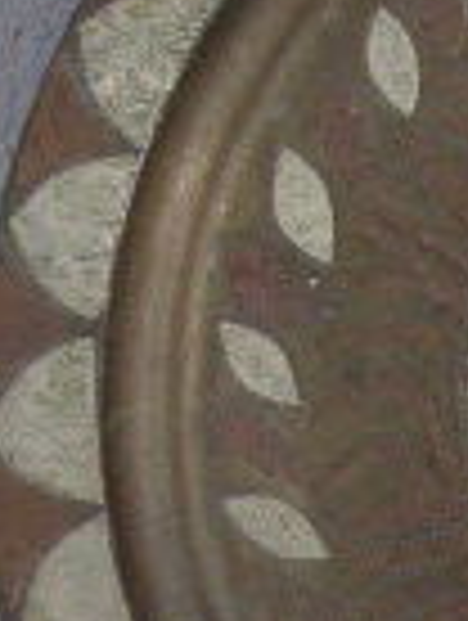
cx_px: 711
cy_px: 0
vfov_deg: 12.0
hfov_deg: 9.0
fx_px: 2911
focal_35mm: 162
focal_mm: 6.1
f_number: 3.7
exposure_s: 1/60
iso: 400
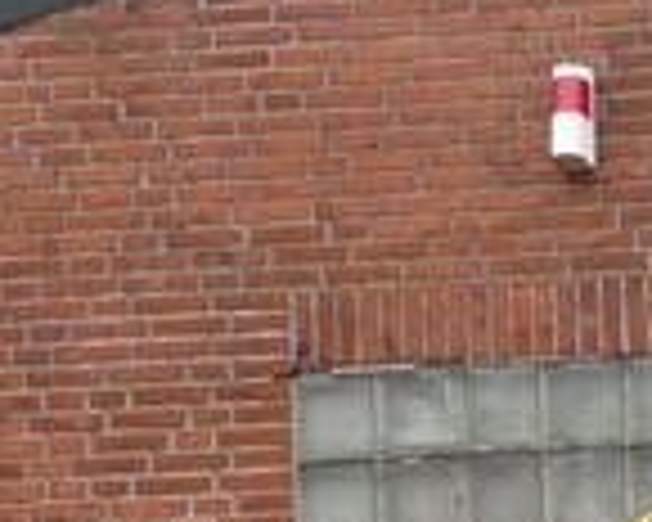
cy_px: 1220
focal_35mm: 270
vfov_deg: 5.5
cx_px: 1421
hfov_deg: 6.9
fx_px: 5210
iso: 80
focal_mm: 9
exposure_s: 1/160
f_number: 4.1
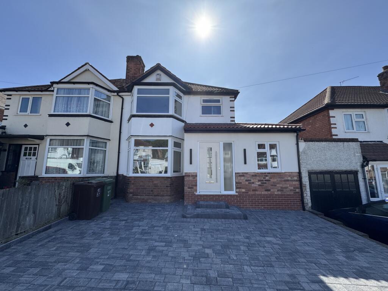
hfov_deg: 102.1
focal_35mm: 14
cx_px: 194
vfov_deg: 85.7
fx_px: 157
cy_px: 146
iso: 50
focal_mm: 2.22
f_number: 2.2
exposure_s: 1/1567
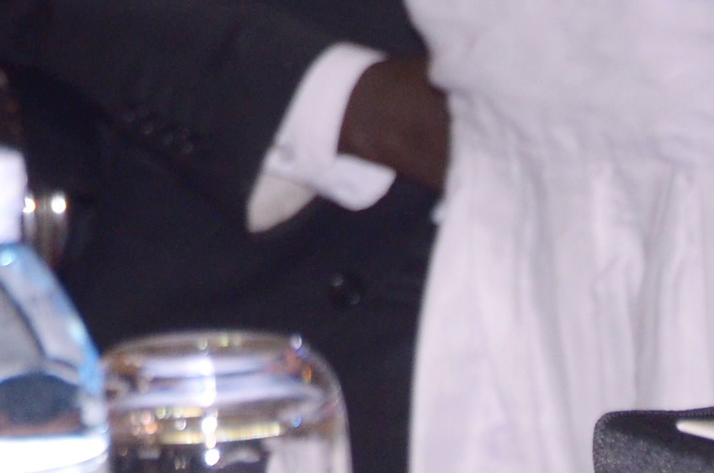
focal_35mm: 518
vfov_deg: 2.6
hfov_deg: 3.9
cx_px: -678
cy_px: -224
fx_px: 10255
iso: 800
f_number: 5.6
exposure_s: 1/160
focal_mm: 75
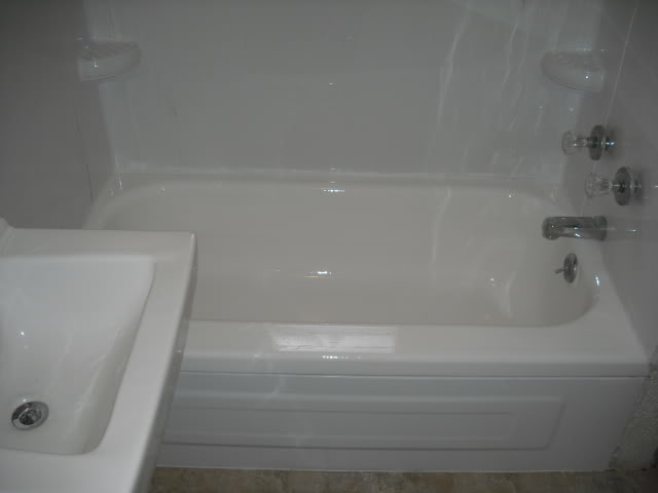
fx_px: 722
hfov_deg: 49.0
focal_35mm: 38
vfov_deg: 37.7
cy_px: 246
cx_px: 329
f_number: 2.8
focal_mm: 6.2
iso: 100
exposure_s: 1/125
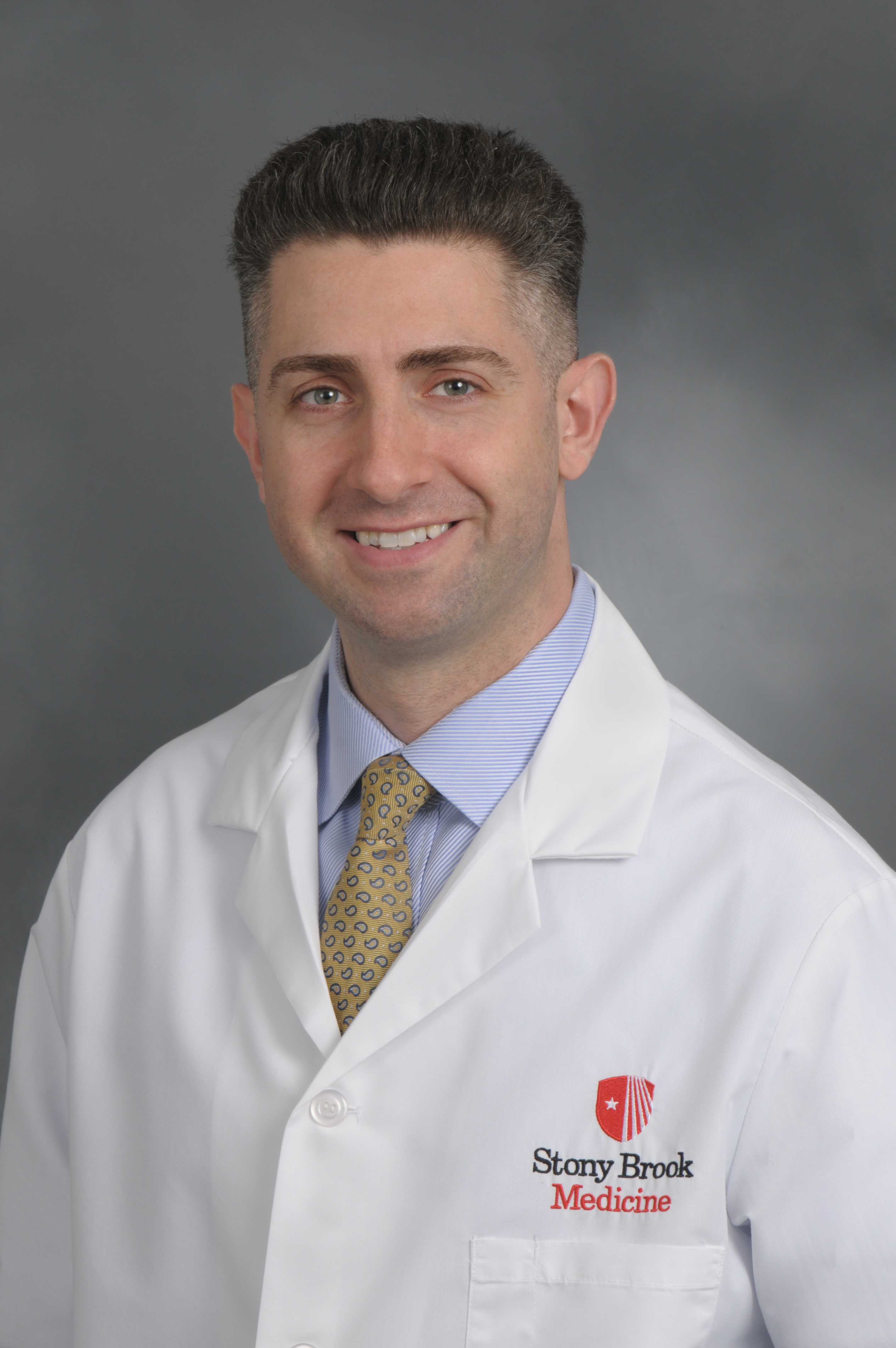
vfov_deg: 13.1
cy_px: 674
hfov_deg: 8.7
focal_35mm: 158
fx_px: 5895
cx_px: 448
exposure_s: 1/125
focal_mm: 105
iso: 200
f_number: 14
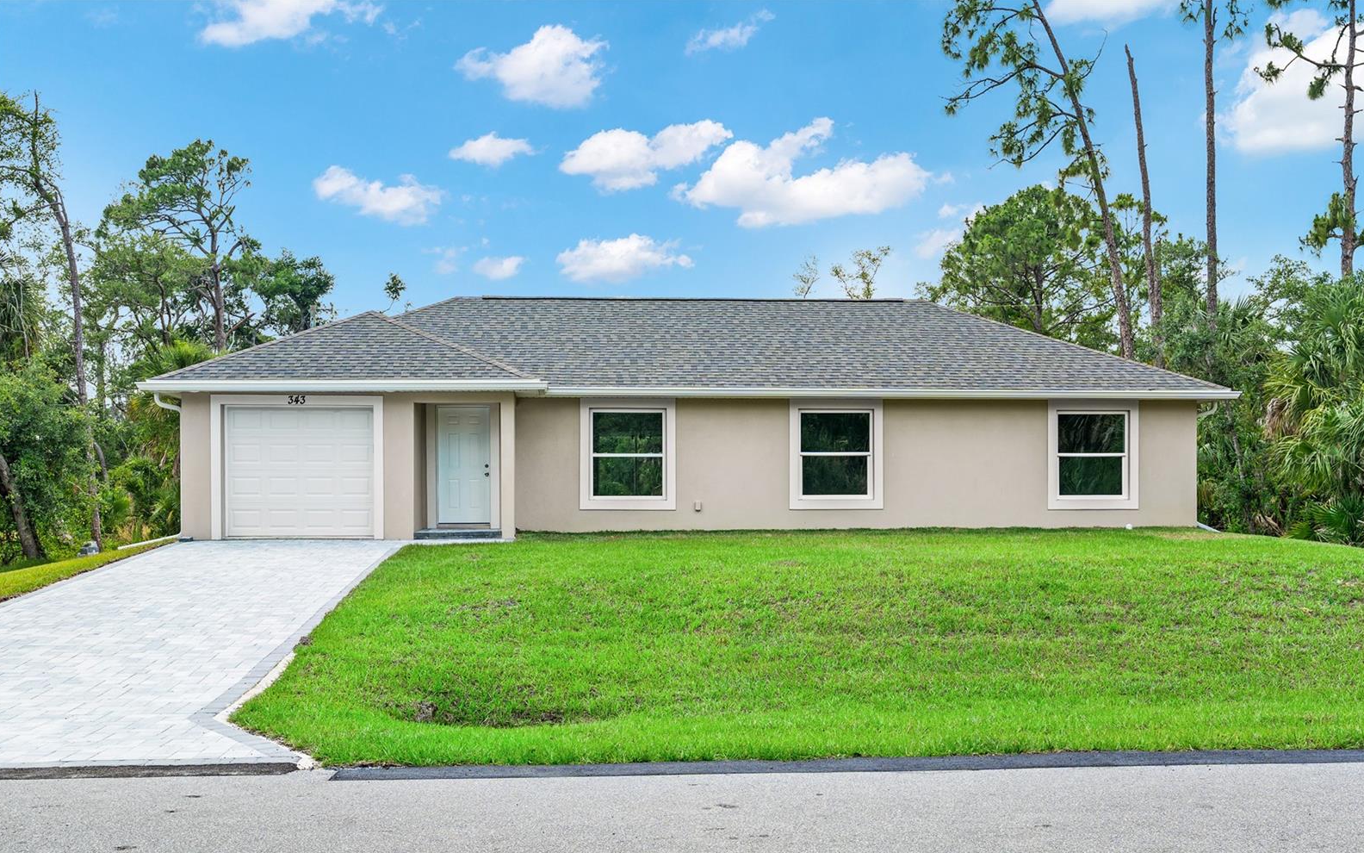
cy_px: 458
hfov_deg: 55.3
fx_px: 1301
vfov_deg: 36.3
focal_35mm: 35
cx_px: 683
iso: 50
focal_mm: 23
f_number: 7.1
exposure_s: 1/25
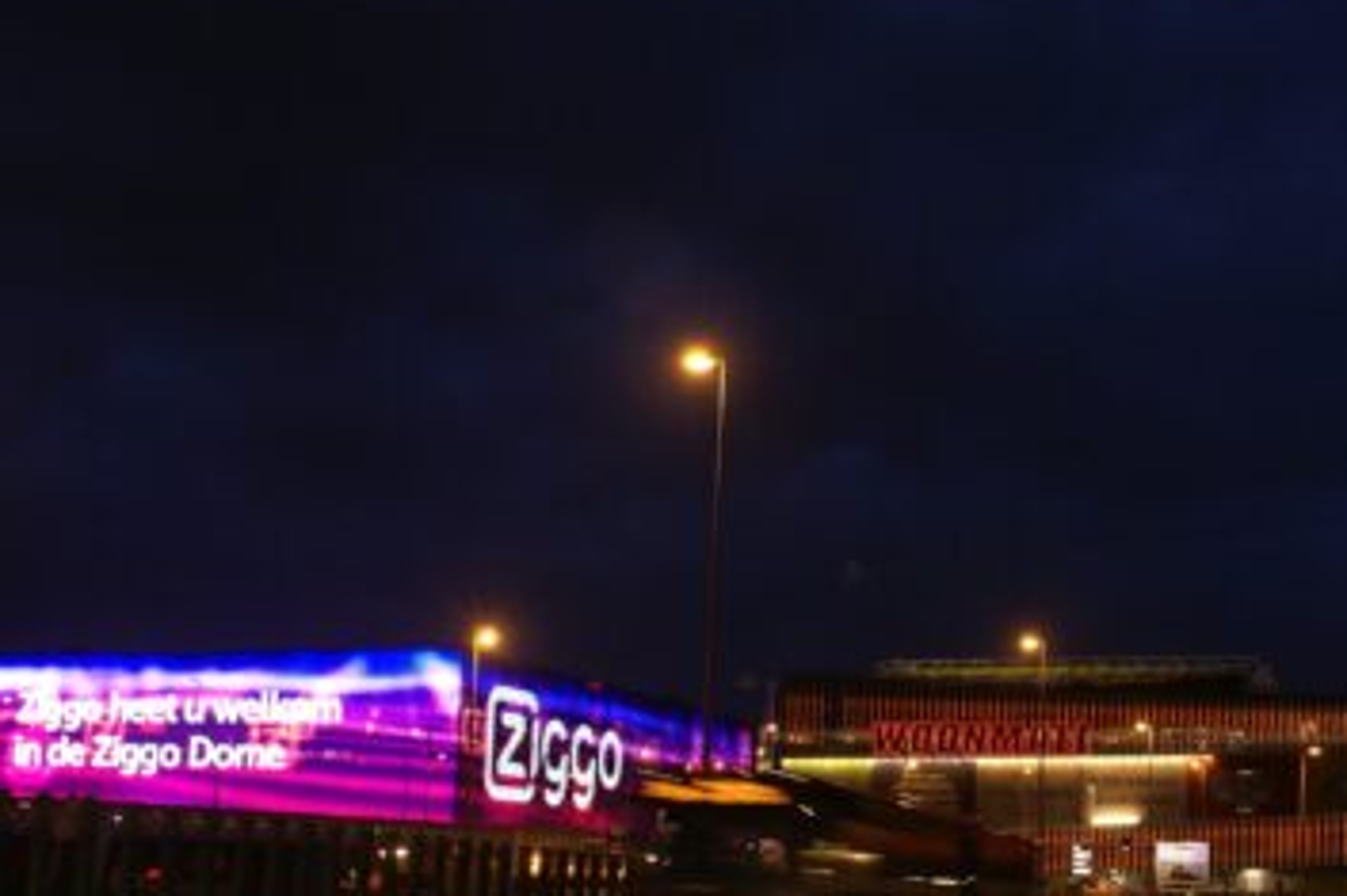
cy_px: 656
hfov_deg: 42.2
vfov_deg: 28.8
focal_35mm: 46
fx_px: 1720
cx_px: 901
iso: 200
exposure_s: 1/5
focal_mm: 18
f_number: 3.5
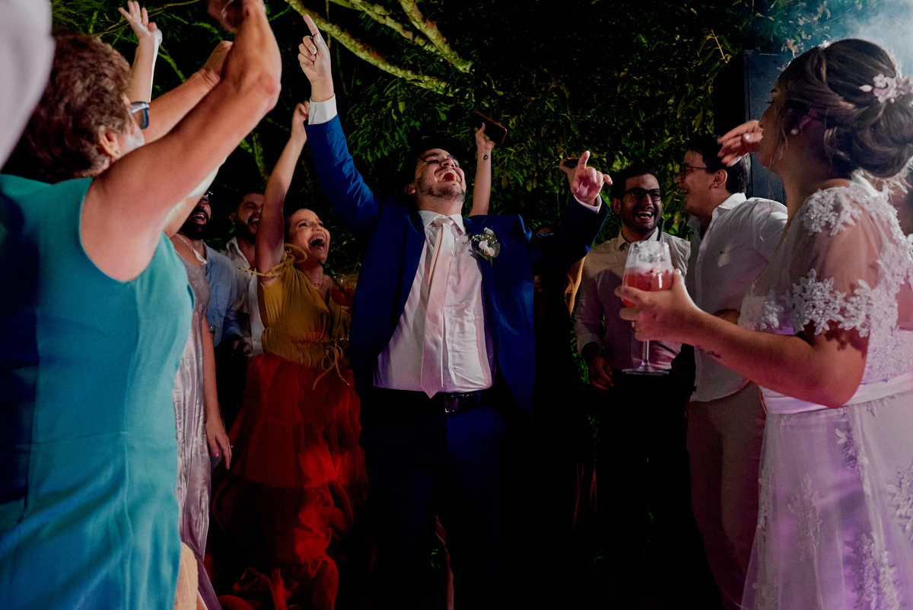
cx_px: 456
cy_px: 305
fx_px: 888
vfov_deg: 37.9
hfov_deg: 54.4
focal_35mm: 35
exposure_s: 1/200
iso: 3200
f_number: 5
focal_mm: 35
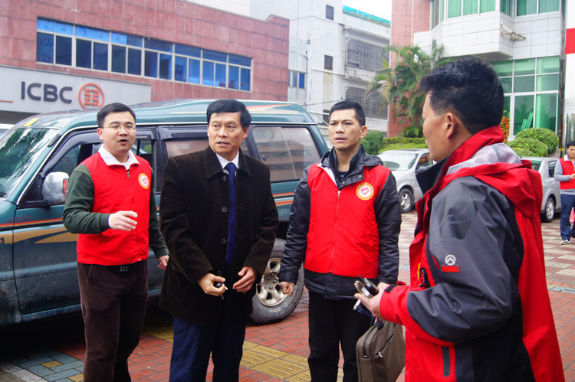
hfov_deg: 53.2
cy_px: 191
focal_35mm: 36
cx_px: 288
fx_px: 575
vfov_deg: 36.8
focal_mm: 24
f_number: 4
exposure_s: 1/80
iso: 200
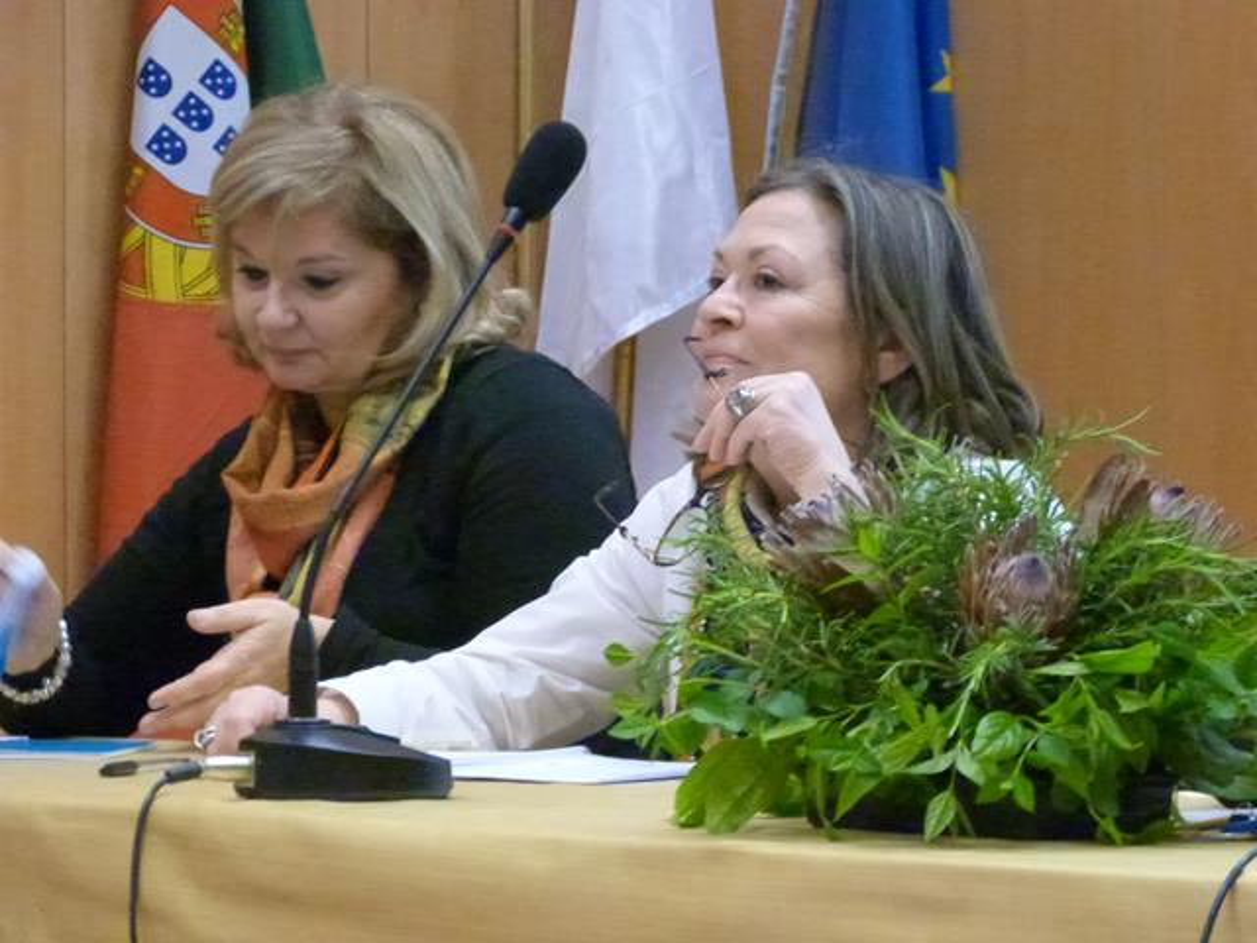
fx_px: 7589
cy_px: 472
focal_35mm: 209
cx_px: 628
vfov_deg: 7.1
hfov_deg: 9.5
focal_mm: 37.7
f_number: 3.9
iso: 1600
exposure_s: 1/30
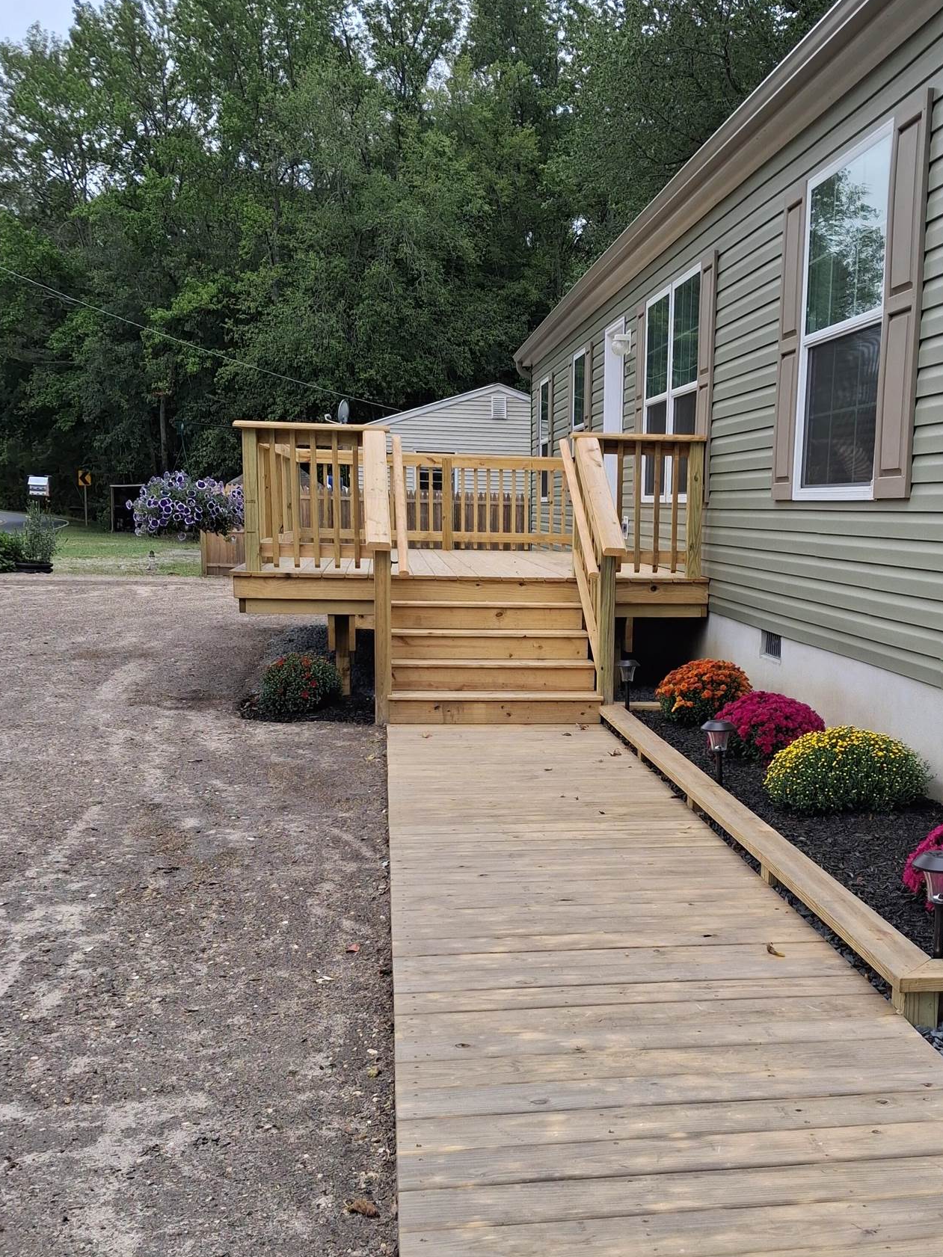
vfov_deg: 50.0
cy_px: 701
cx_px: 618
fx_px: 1344
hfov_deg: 38.3
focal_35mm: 37
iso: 20
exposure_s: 1/334
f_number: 1.8
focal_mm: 4
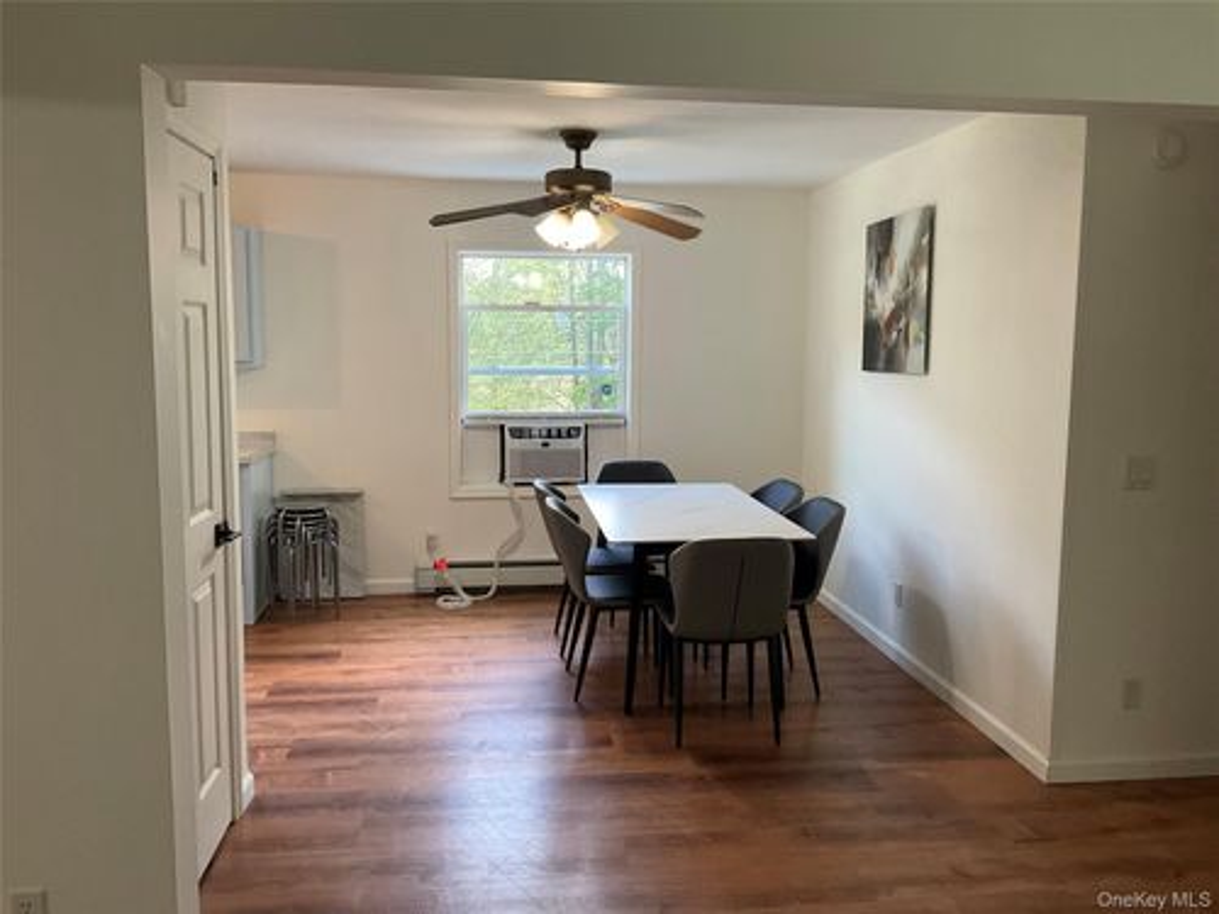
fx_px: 1021
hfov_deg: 61.7
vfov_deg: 48.2
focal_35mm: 29
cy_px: 457
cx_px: 610
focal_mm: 3
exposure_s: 1/60
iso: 80
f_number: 1.8
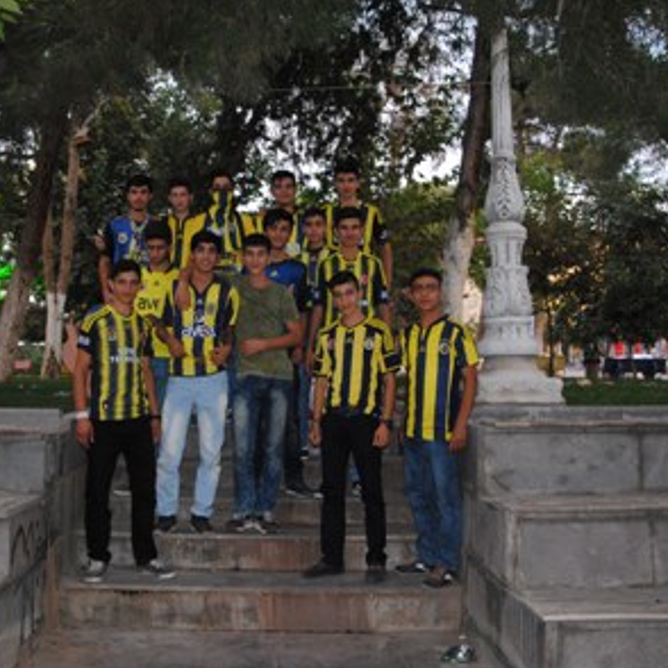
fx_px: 764
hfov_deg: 46.9
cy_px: 332
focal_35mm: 35
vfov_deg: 47.2
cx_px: 258
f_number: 5
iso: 800
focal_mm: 18
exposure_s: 1/60
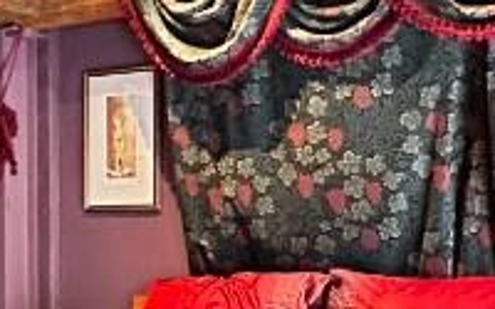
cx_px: 101
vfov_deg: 16.9
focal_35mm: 76
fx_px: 1025
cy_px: 274
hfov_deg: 26.7
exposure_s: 1/25
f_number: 2.2
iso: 2500
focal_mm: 2.22
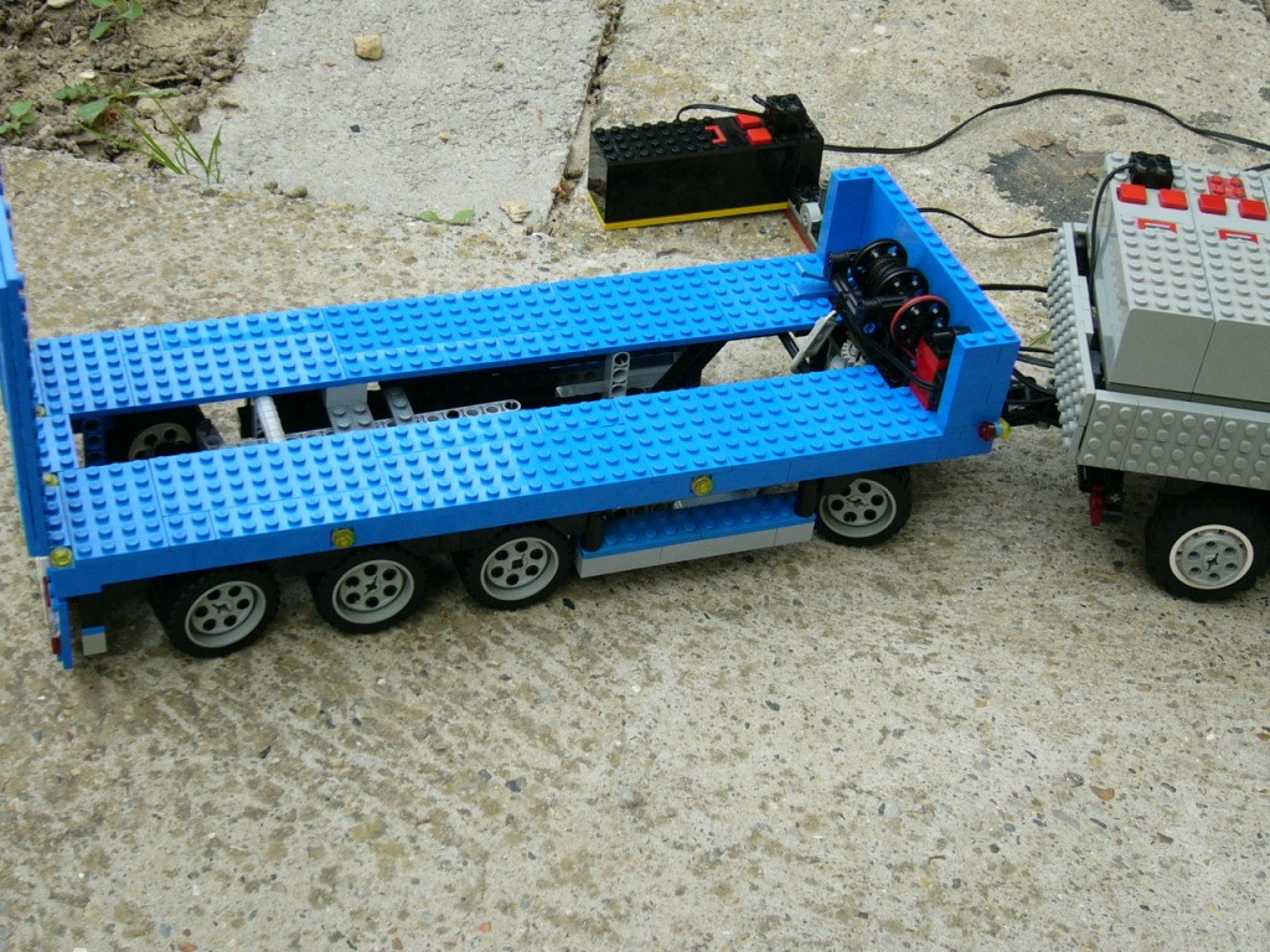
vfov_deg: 27.5
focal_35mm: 53
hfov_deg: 36.2
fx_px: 1944
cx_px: 635
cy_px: 476
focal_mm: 8.8
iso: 50
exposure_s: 1/160
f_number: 3.4
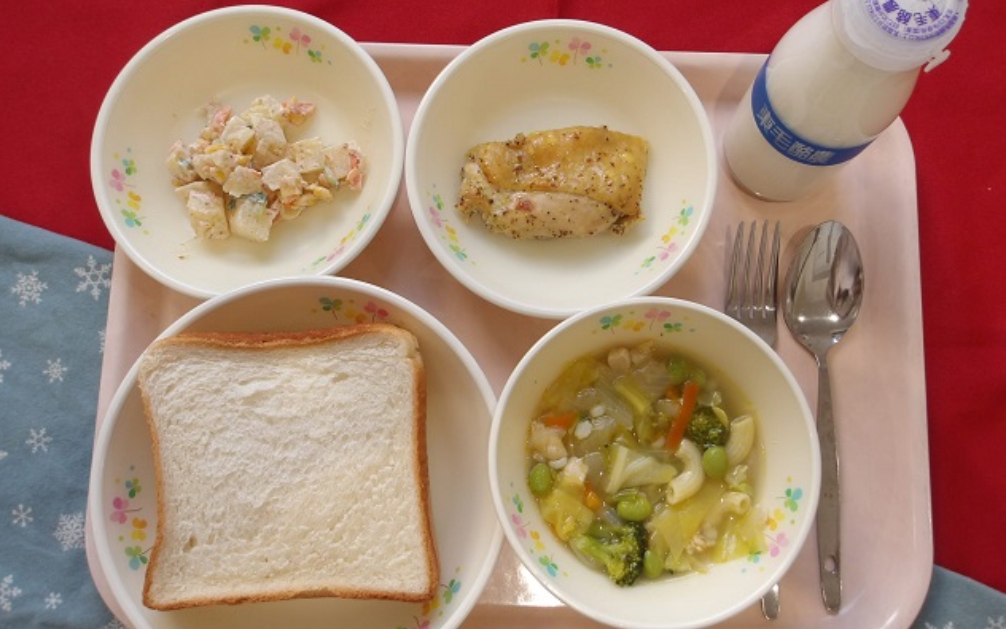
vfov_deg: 43.1
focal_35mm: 29
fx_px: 795
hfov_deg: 64.6
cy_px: 347
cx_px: 500
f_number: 3
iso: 100
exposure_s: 1/55
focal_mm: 4.9
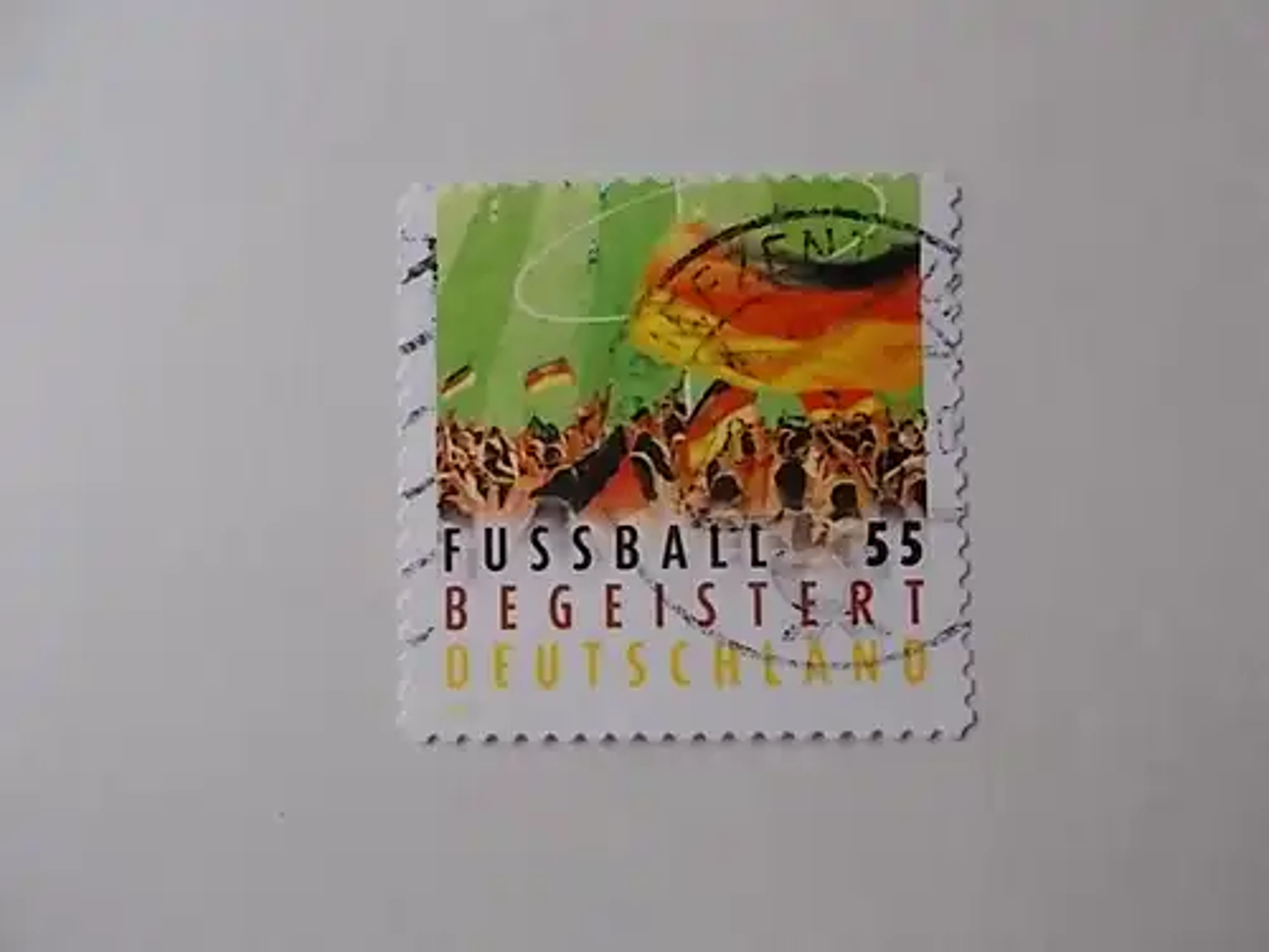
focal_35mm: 26
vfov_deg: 53.1
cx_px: 634
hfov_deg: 67.3
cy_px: 476
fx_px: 953
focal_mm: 4.6
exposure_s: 1/25
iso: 160
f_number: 3.2
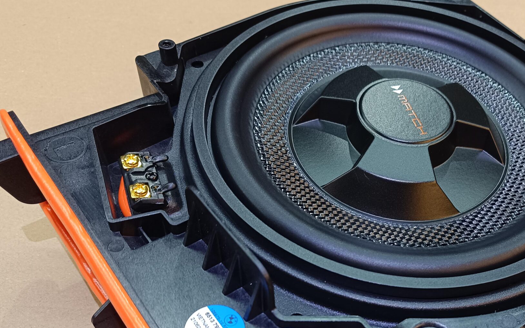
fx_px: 572
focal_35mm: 40
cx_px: 371
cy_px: 278
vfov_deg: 30.9
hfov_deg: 48.0
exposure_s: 1/50.1
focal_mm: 5.59
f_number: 1.88
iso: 304
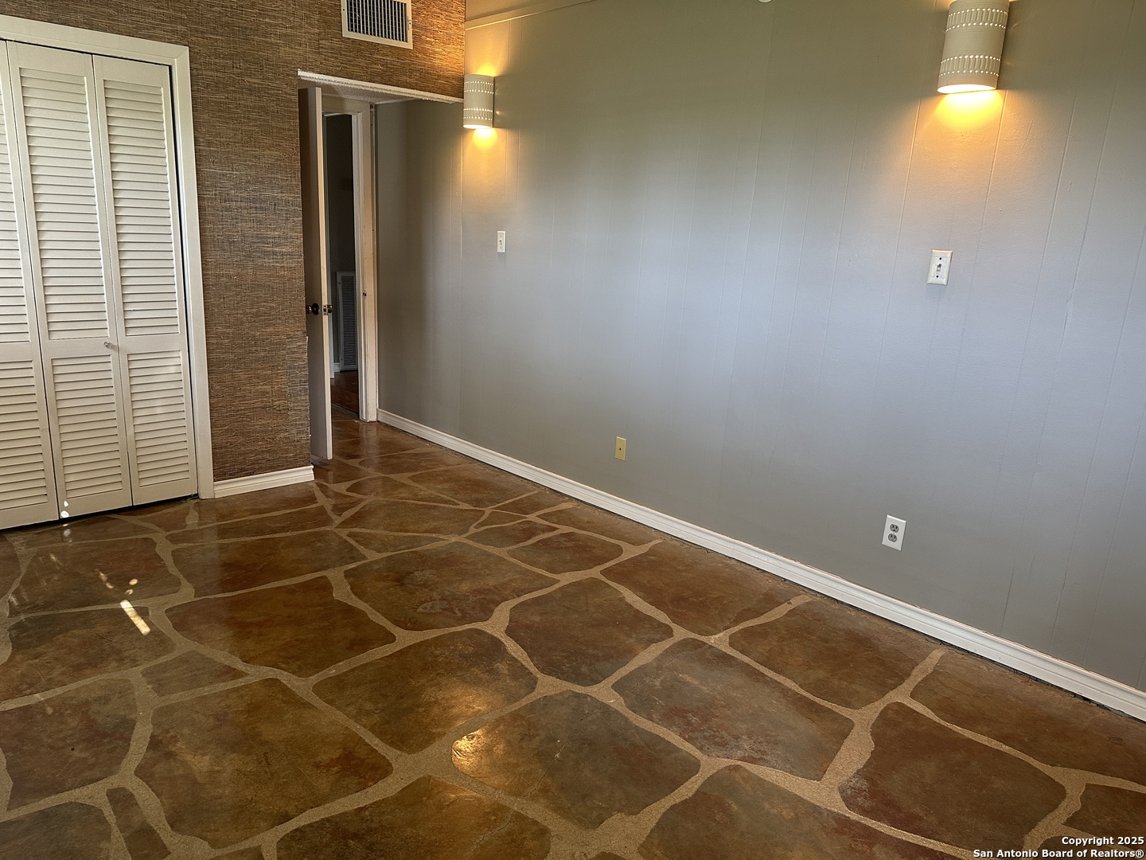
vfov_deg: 56.8
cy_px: 430
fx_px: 795
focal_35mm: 24
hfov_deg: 71.6
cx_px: 573
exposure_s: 1/60
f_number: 1.78
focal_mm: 6.86
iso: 200
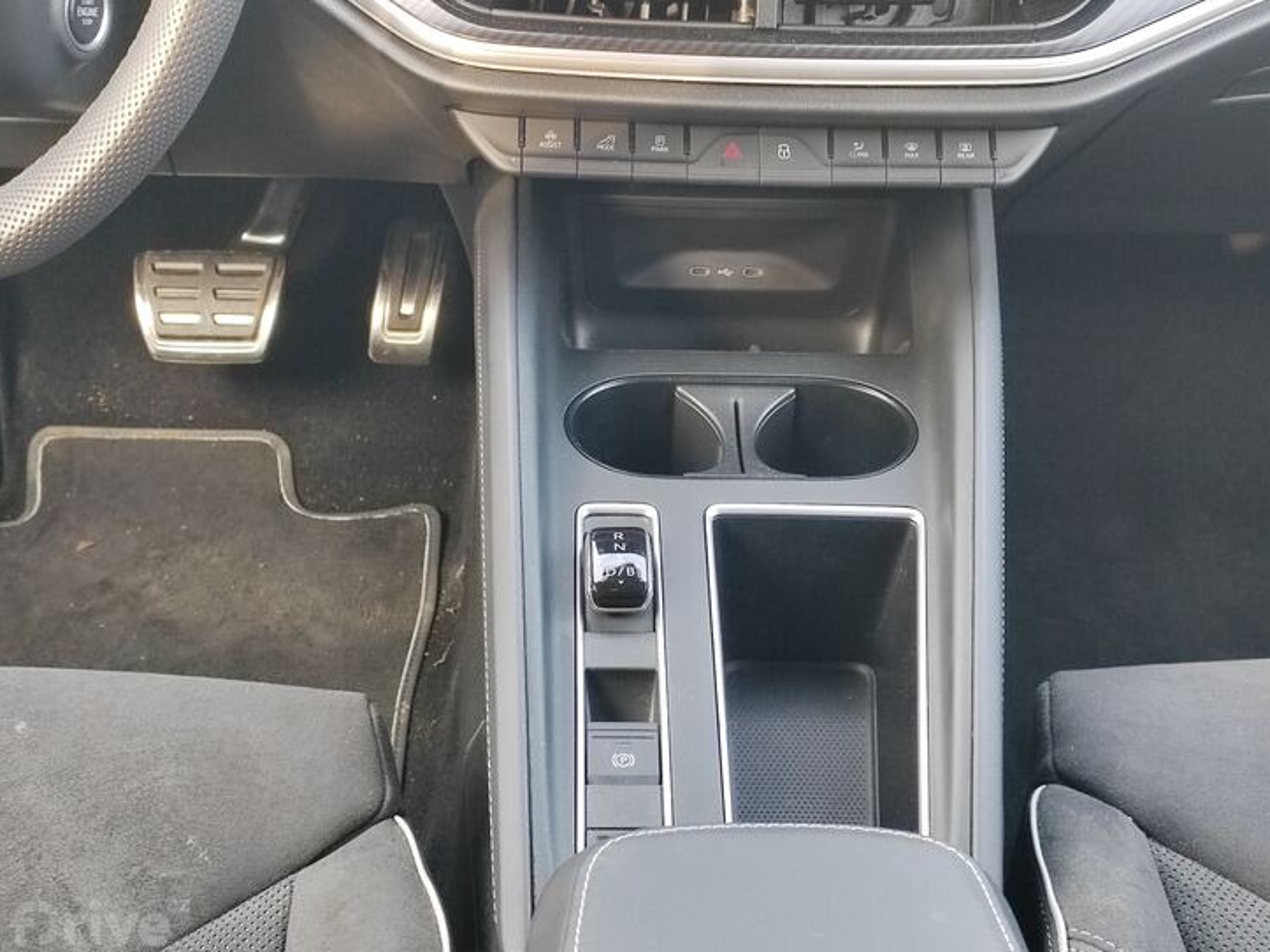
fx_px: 2018
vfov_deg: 26.6
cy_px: 481
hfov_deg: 34.9
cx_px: 641
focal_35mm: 55
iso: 640
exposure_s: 1/100
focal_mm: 5.52
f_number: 1.9
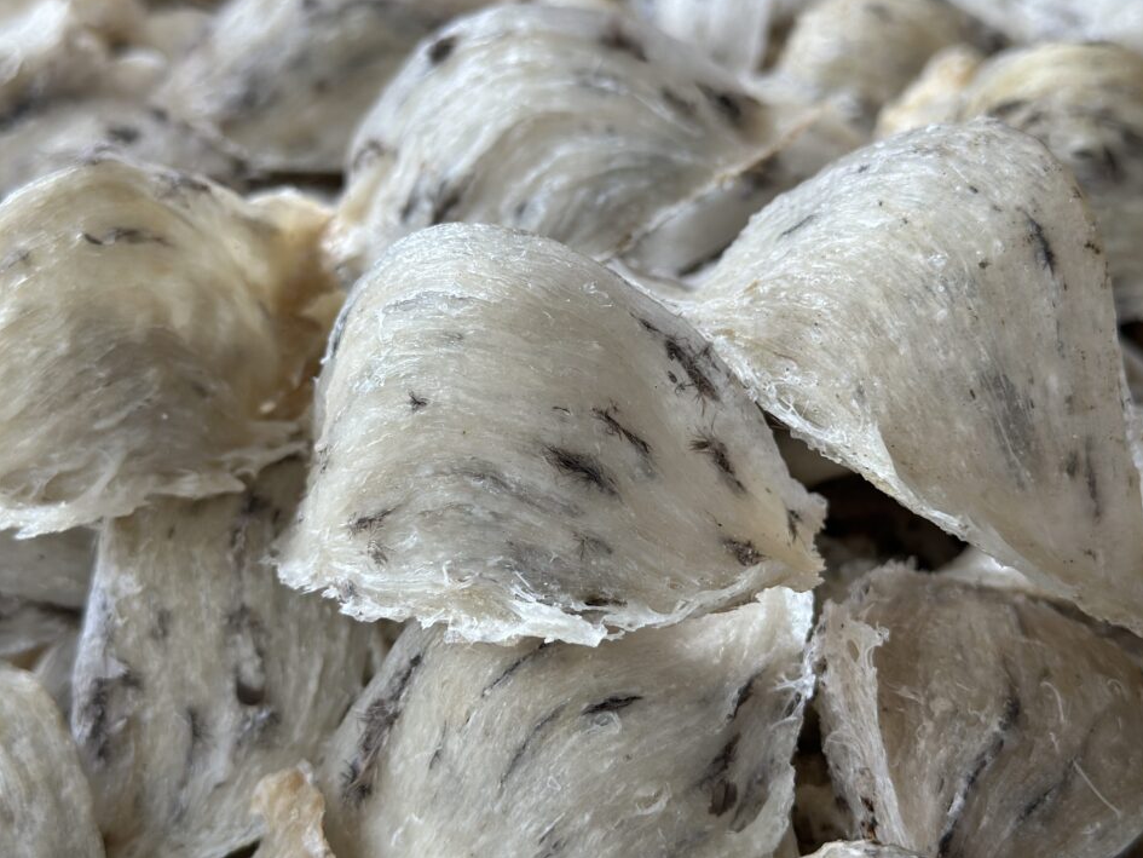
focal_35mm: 52
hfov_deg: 36.8
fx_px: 1717
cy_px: 396
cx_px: 599
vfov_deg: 28.0
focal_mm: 6.86
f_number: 1.78
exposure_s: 1/284
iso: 80
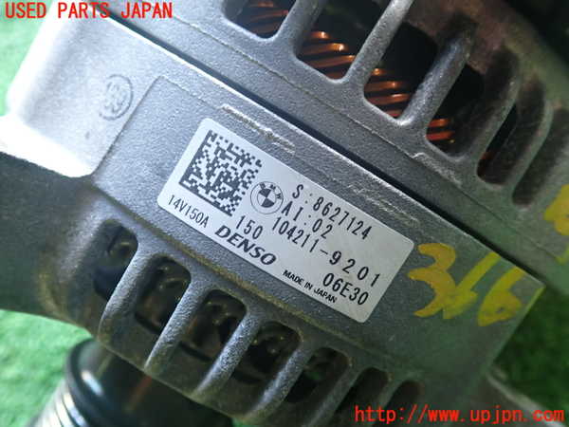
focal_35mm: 32
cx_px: 284
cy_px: 214
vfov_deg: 44.2
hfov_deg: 56.8
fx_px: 526
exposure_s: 1/30
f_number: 2.4
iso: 320
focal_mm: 5.79
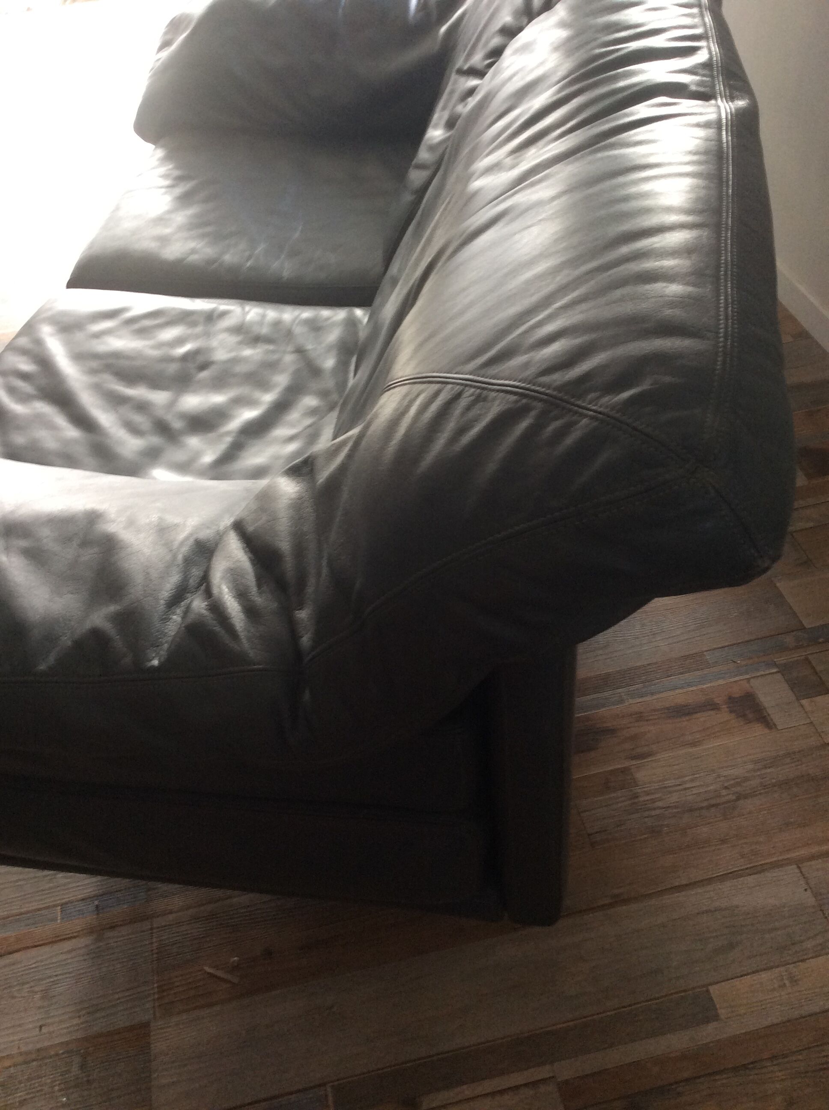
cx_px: 414
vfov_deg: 56.9
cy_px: 555
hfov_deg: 44.1
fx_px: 1025
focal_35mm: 32
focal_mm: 3.3
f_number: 2.4
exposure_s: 1/25
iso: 64
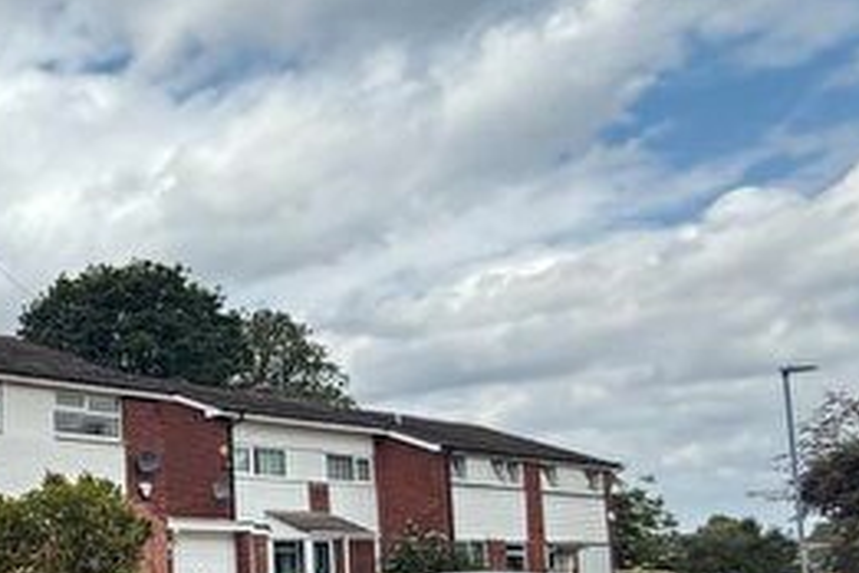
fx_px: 931
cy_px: 476
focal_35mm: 39
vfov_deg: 33.0
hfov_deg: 34.5
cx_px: -263
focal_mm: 2.22
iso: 50
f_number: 2.2
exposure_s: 1/2611
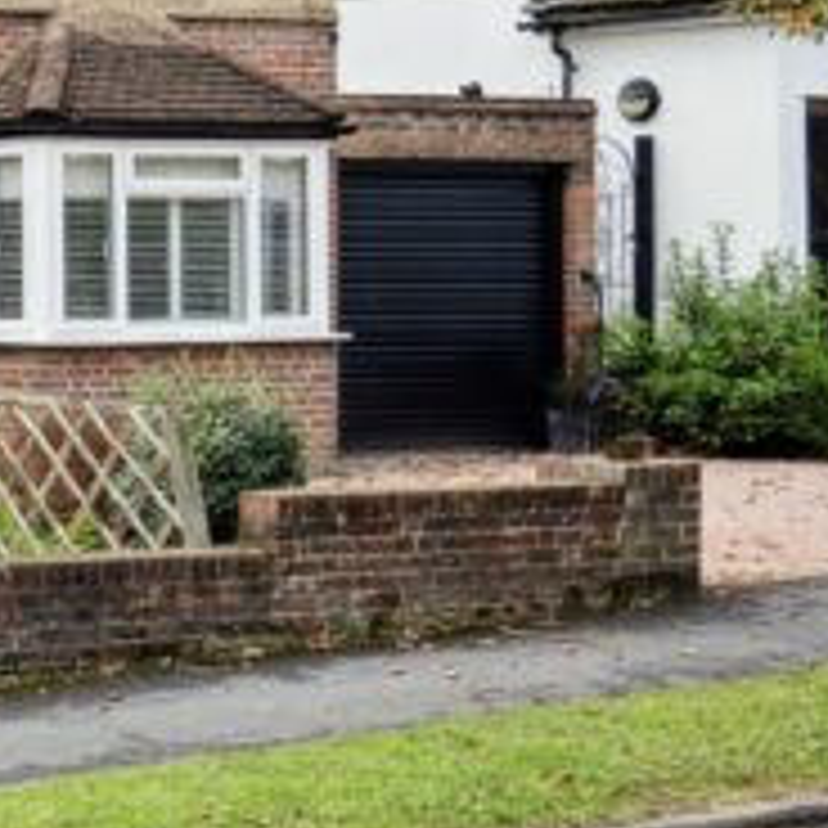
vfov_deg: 16.8
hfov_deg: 14.4
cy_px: 191
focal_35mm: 103
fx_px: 2787
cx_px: -770
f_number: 6.3
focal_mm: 29
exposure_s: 1/800
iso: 640
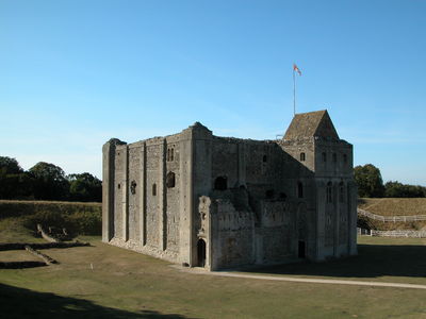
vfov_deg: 40.7
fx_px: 431
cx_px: 213
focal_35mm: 35
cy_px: 160
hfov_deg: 52.6
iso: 100
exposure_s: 1/316
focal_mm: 8.9
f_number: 6.3
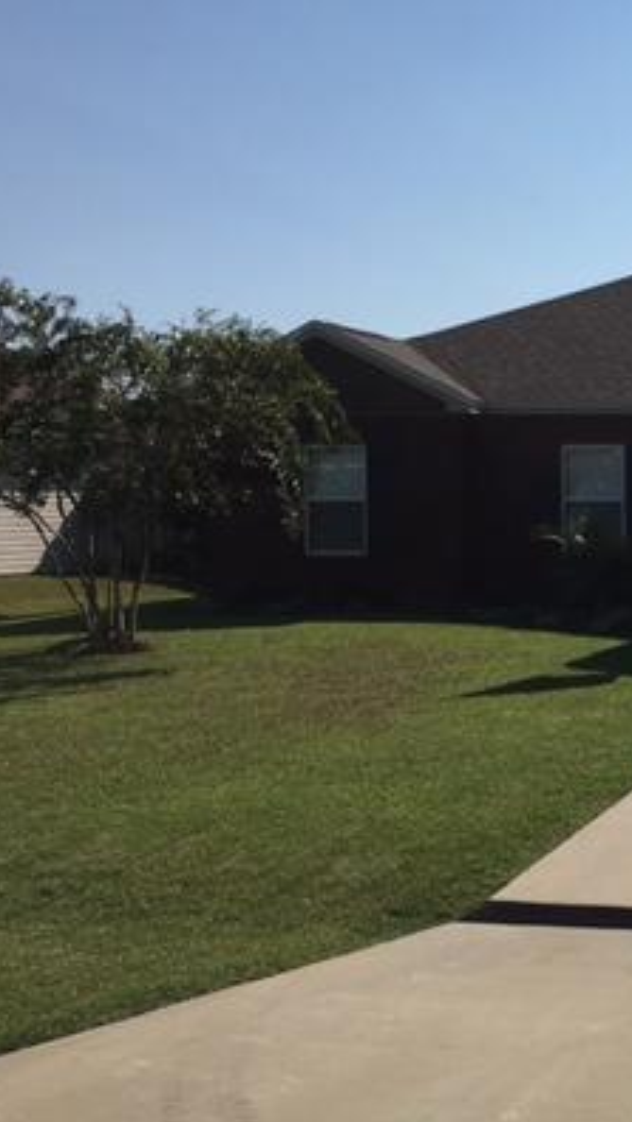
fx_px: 1518
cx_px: 893
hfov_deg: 20.7
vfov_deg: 40.6
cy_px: 536
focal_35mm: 51
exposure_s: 1/3663
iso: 25
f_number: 2.2
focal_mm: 4.15
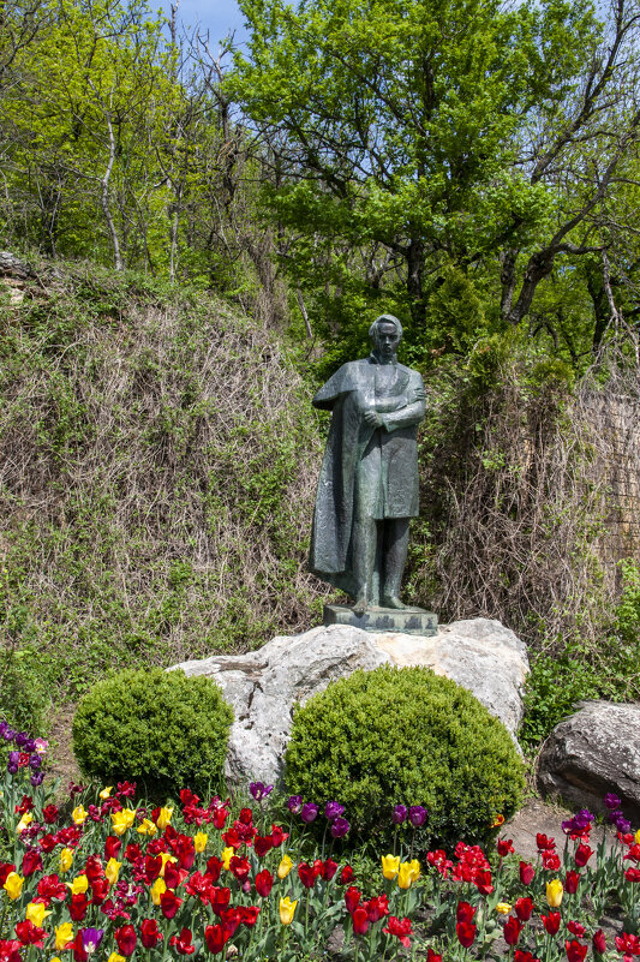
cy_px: 481
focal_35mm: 33
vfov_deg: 57.3
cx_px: 320
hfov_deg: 39.9
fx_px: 881
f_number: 13
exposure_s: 1/640
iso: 640
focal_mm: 22
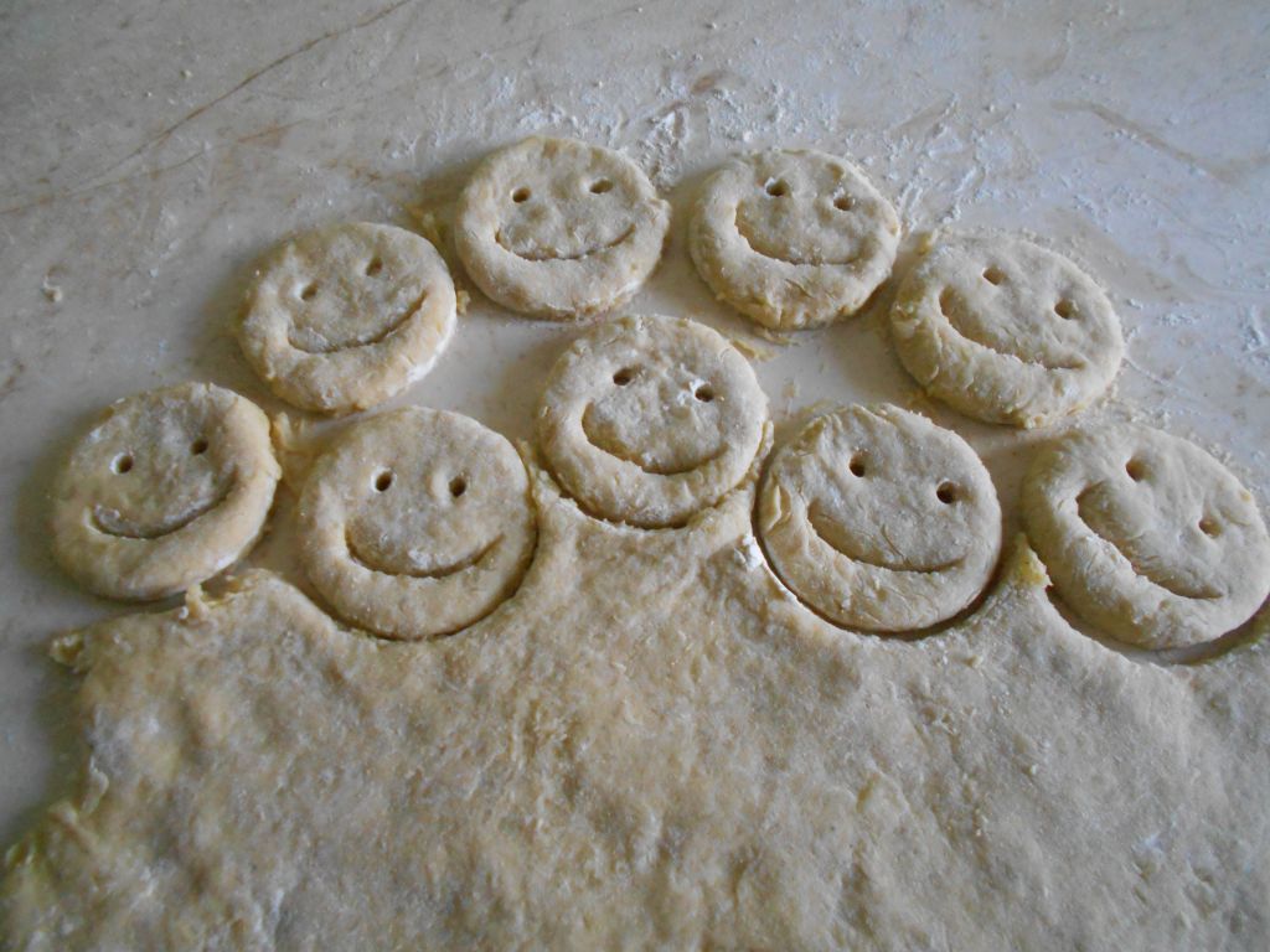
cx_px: 635
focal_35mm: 26
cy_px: 476
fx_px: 954
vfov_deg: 53.1
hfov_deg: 67.3
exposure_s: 1/160
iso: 800
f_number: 3.2
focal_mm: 4.6
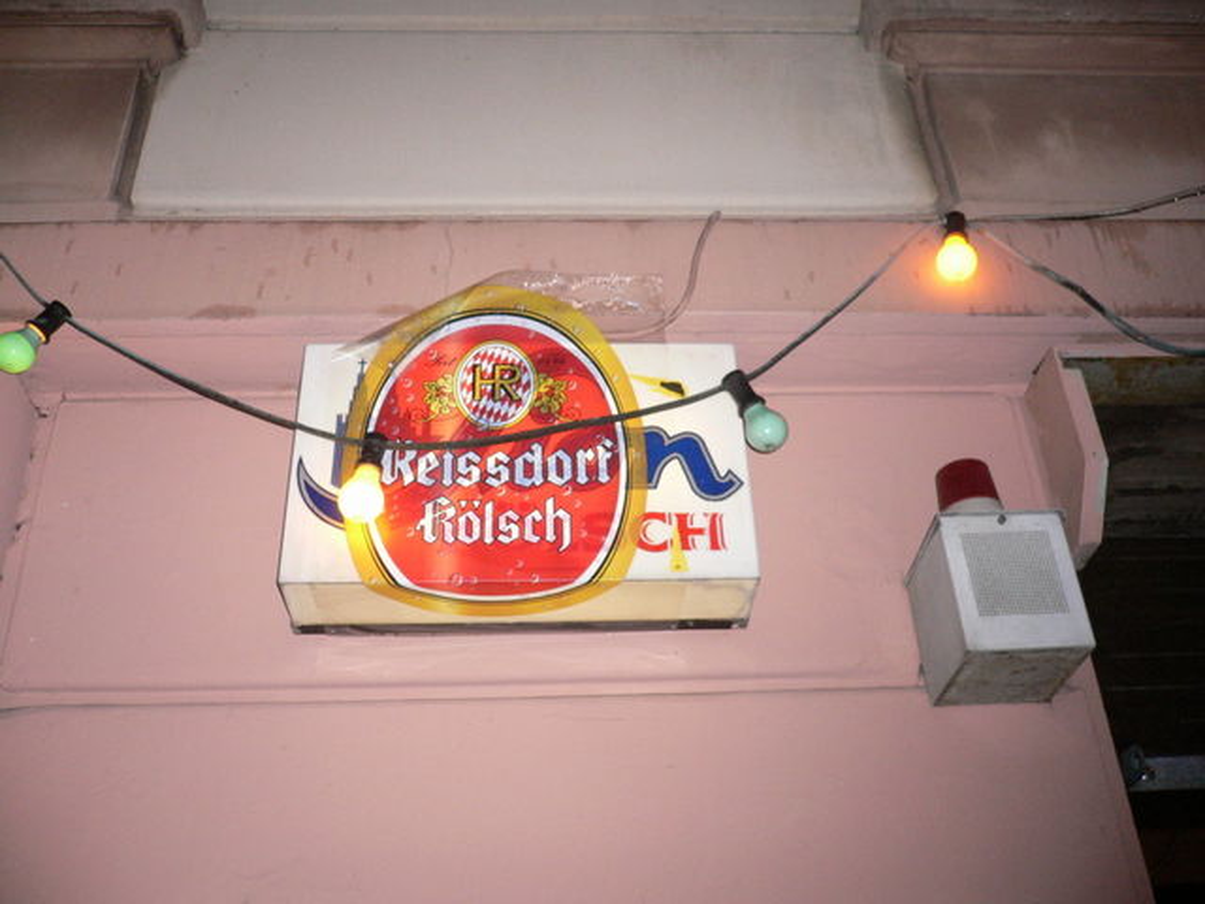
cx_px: 602
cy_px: 452
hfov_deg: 52.6
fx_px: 1218
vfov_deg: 40.7
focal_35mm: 35
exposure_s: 1/60
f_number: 2.8
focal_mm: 5.8
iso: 200
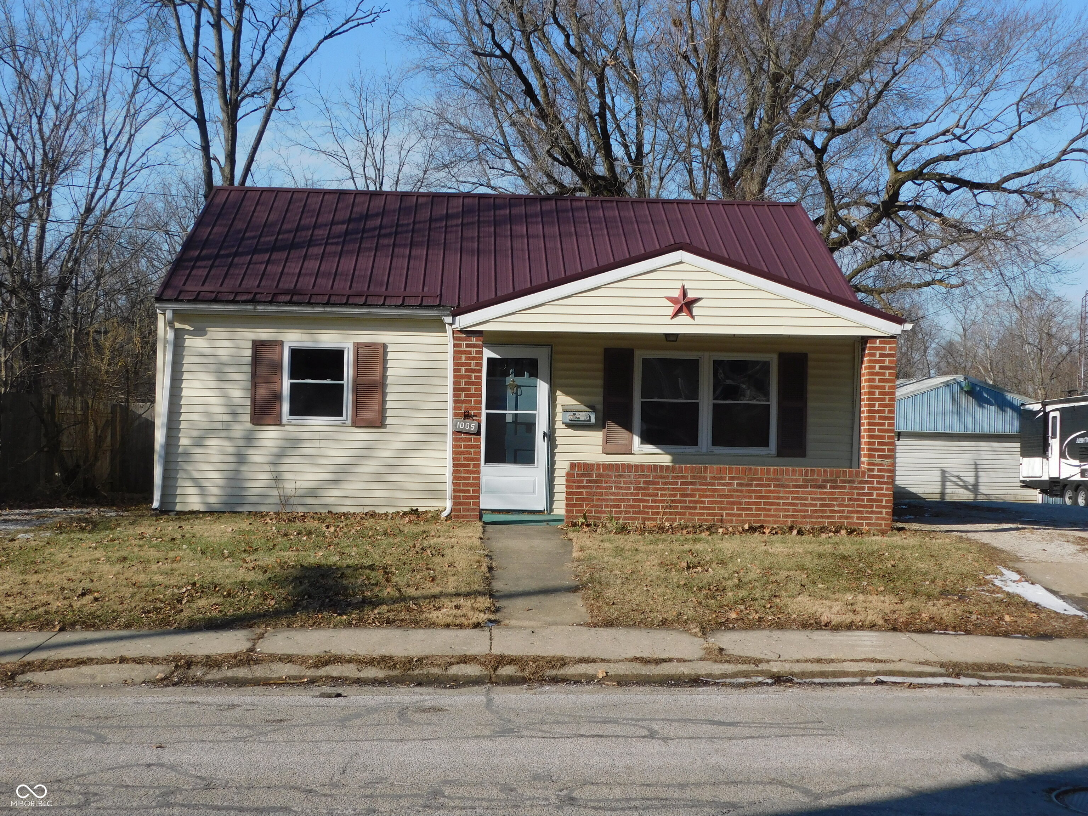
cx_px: 544
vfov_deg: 32.2
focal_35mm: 45
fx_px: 1414
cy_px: 408
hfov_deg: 42.1
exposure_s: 1/1000
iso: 125
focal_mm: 8
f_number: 3.7
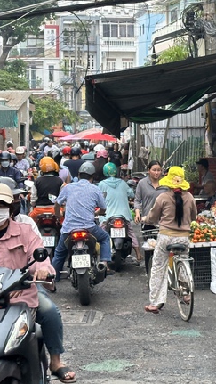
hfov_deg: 22.7
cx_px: 91
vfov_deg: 39.1
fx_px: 539
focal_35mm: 53
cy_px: 191
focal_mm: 6.86
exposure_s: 1/321
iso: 64
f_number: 1.78
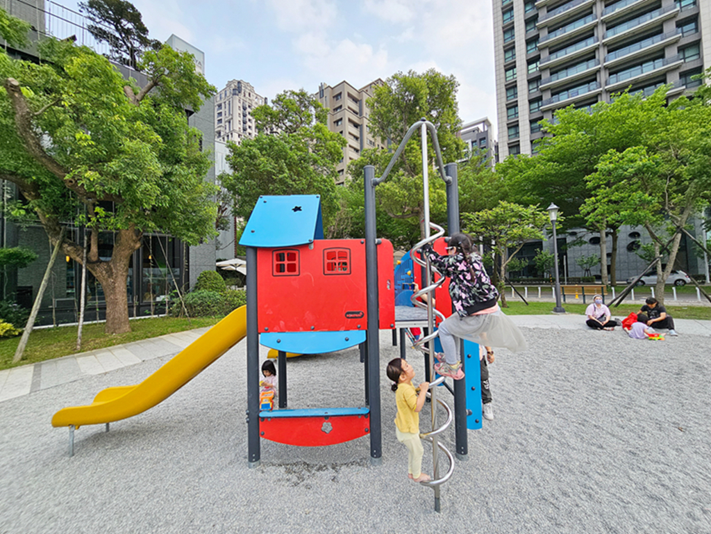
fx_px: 267
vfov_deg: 89.9
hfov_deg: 106.2
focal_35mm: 13
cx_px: 356
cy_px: 267
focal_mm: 2.2
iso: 50
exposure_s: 1/746
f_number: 2.2
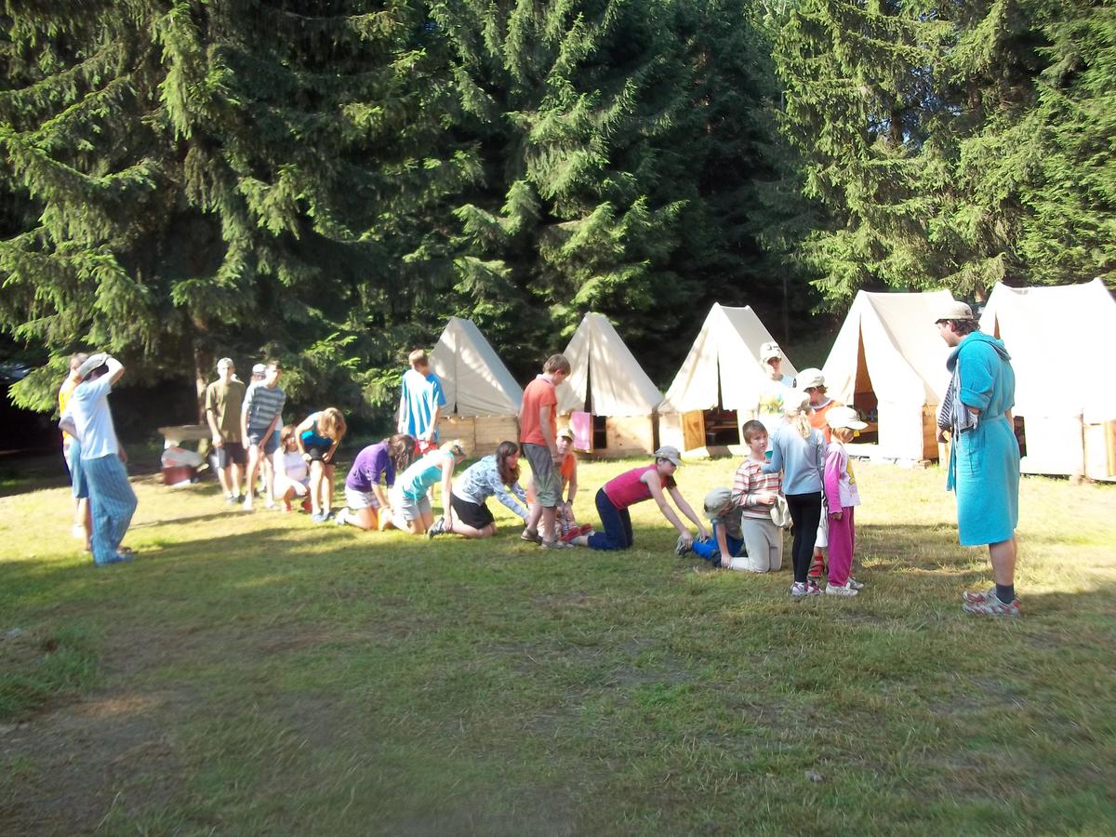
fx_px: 1032
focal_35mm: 32
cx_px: 558
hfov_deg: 56.8
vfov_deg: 44.2
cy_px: 418
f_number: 2.9
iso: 80
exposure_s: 1/250
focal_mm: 5.7
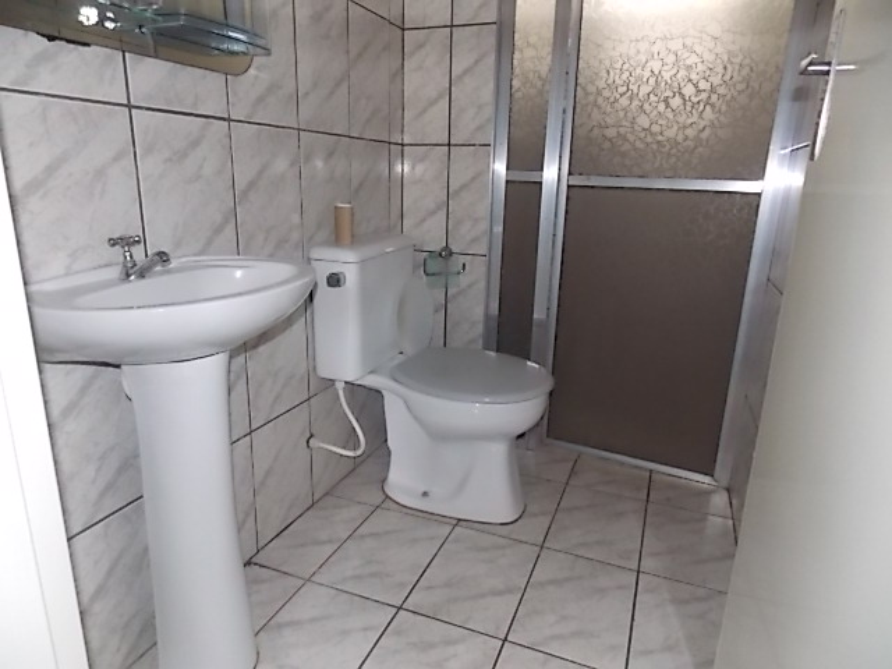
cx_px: 446
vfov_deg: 58.9
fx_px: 593
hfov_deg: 73.9
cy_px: 334
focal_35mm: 23
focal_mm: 4
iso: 200
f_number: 3.1
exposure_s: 1/30
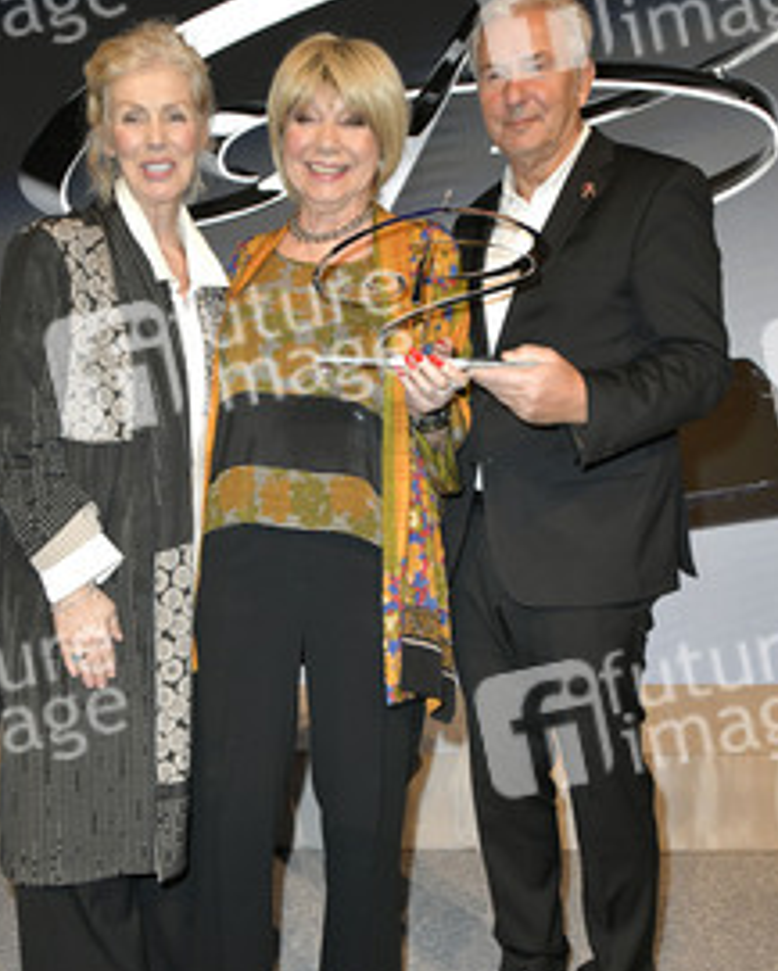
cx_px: 333
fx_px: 1036
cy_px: 534
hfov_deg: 41.1
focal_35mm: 36
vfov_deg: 50.2
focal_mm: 26
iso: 1600
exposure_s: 1/250
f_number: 5.6
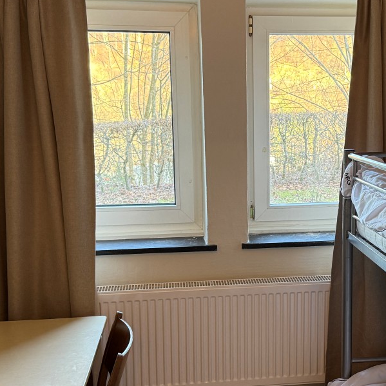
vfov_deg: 33.4
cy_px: 206
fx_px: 643
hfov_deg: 32.9
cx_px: 278
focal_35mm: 51
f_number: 1.78
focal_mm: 6.76
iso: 200
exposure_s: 1/60
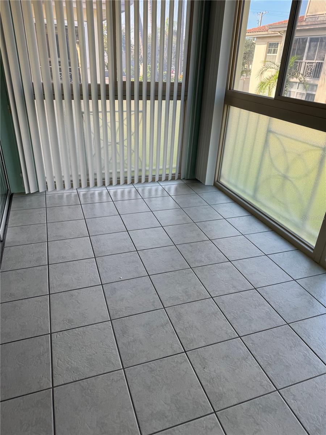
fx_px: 301
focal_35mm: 24
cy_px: 218
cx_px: 163
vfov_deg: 71.6
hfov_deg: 56.8
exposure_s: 1/296
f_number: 1.78
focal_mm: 6.76
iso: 80
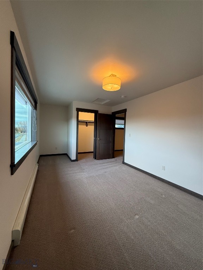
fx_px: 109
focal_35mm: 14
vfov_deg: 102.1
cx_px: 102
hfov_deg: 85.7
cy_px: 135
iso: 320
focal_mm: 2.22
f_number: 2.2
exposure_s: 1/120
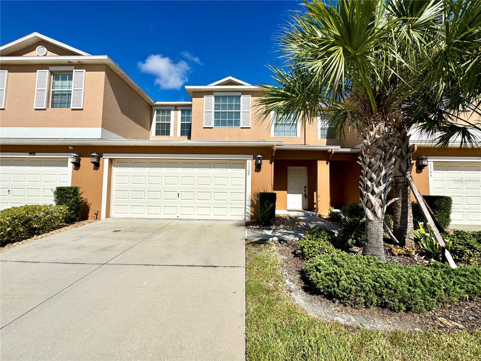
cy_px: 180
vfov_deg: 85.7
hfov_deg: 102.1
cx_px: 240
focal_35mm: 14
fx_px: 195
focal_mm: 2.22
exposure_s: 1/4367
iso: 32
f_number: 2.2
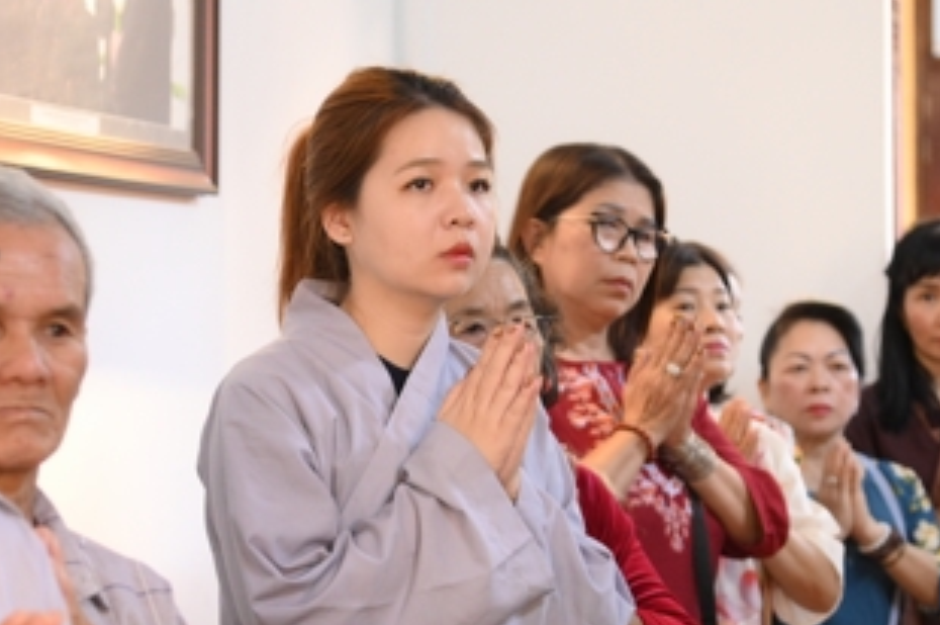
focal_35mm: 147
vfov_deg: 9.3
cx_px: 385
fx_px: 3834
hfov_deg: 14.0
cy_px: 537
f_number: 4
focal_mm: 70
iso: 3200
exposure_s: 1/125
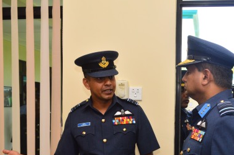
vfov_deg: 21.6
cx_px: 145
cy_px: 122
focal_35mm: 62
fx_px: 402
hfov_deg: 32.3
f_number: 7.1
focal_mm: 26
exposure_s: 1/125
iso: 400
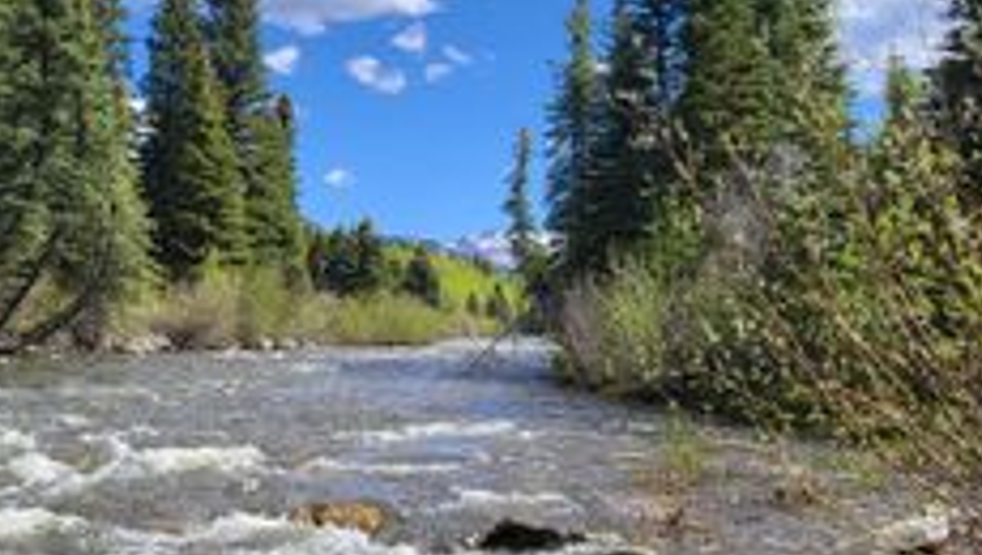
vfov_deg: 22.7
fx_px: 1382
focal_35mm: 53
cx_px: 254
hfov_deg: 38.2
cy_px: 271
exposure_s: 1/2043
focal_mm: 5.4
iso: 40
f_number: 1.8
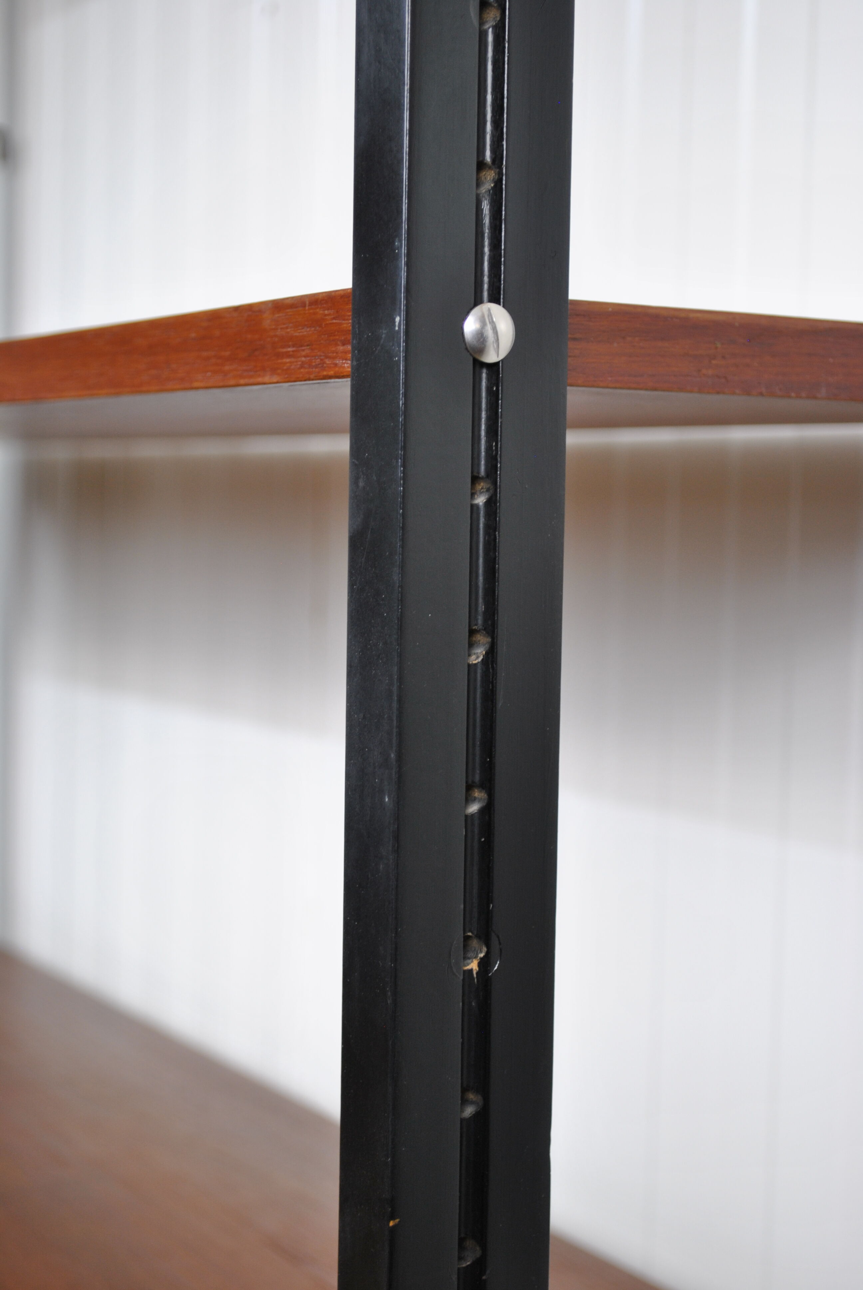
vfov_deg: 31.9
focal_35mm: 63
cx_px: 432
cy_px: 645
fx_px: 2259
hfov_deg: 21.6
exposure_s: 1/8
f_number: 5.3
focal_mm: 42
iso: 200
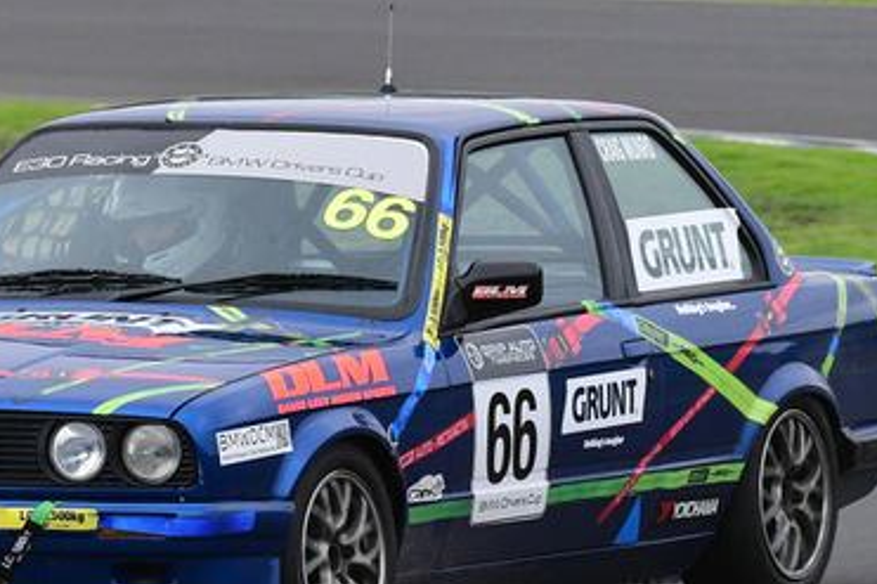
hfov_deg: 2.4
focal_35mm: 874
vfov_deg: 1.6
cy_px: 251
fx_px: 21281
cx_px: 165
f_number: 9
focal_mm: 270
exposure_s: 1/640
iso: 2000
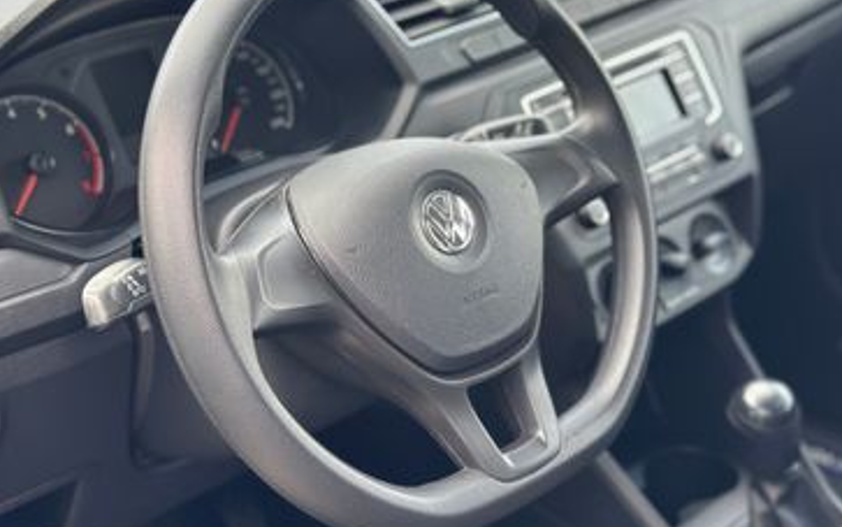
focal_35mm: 66
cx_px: 397
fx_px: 1515
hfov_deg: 31.1
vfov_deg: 19.7
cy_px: 190
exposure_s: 1/172
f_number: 1.78
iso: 100
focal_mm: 6.86
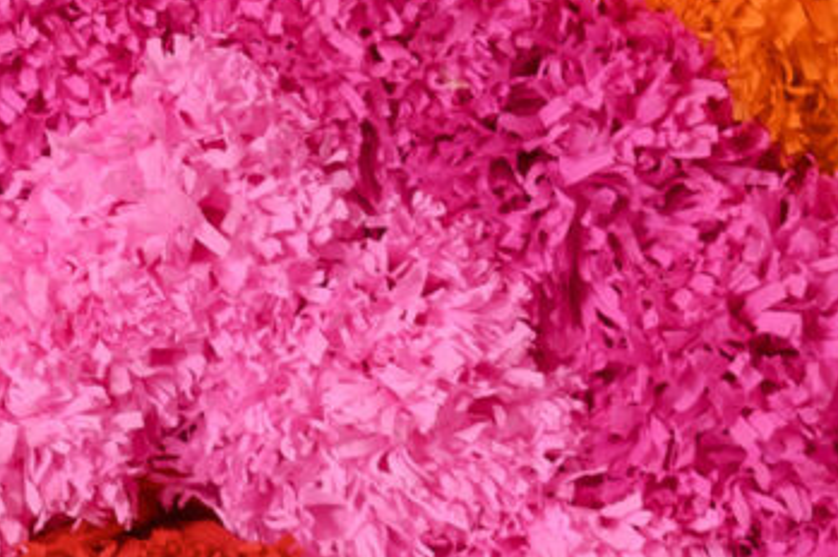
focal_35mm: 308
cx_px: -507
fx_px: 7163
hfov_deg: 6.6
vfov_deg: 4.4
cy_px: 1259
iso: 125
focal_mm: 42
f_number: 4.5
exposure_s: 1/160
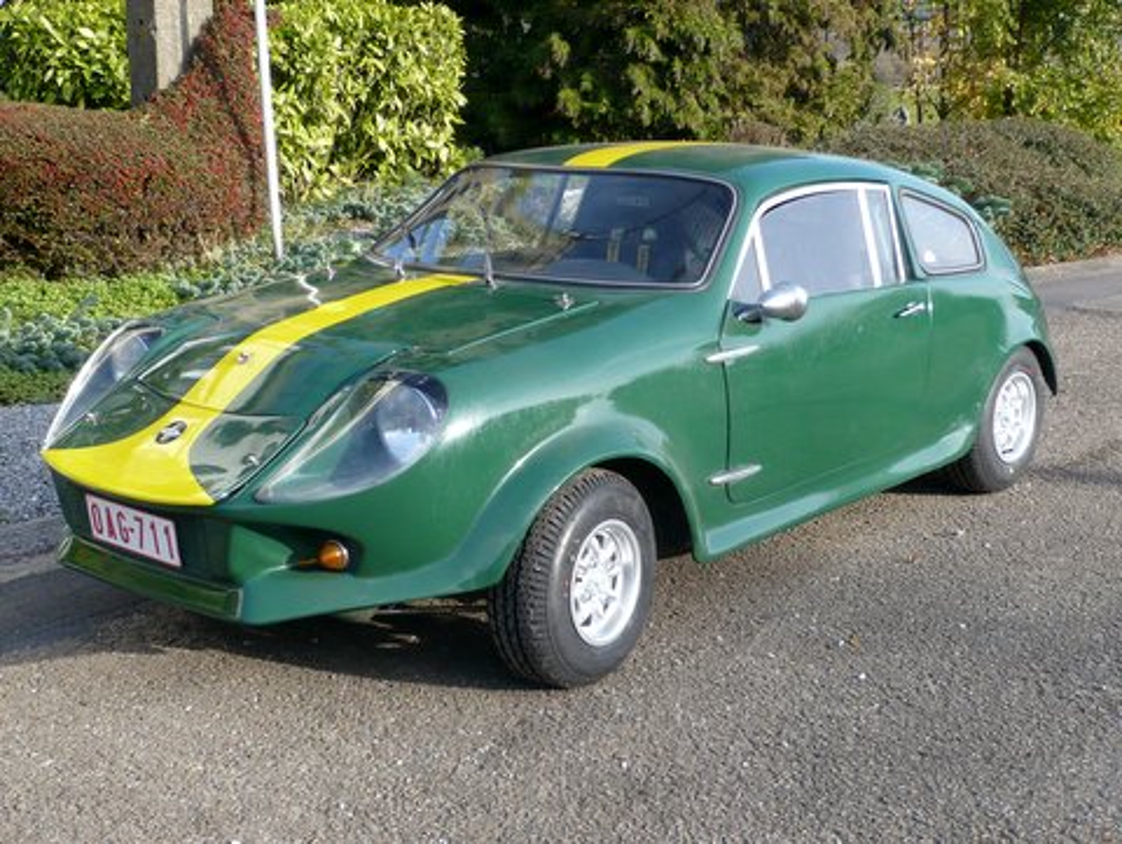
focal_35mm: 48
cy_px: 422
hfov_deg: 39.6
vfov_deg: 30.3
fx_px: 1557
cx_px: 561
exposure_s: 1/250
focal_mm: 7.9
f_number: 3.7
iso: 100
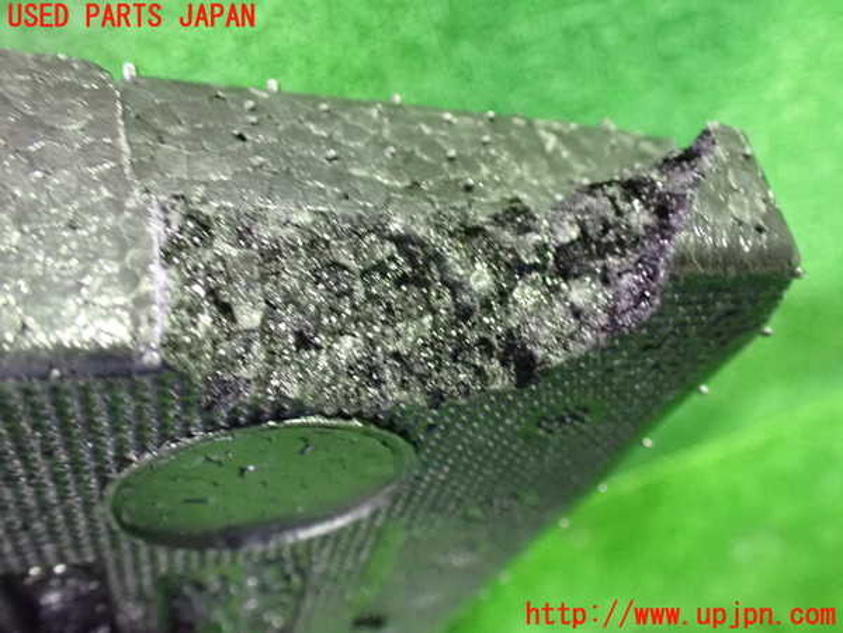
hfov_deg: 60.0
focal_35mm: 30
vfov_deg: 46.8
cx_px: 422
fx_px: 731
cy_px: 316
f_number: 2.3
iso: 1600
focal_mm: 5.4
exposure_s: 1/25
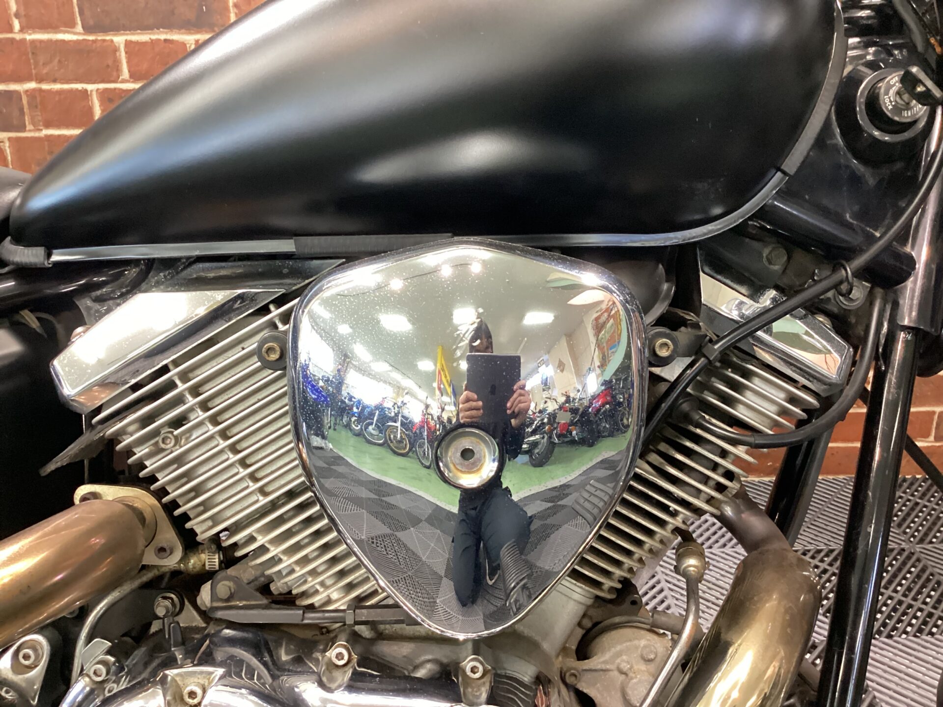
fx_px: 844
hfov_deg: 58.4
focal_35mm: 31
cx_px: 472
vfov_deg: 45.4
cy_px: 354
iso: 500
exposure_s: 1/30
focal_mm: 3.3
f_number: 2.4
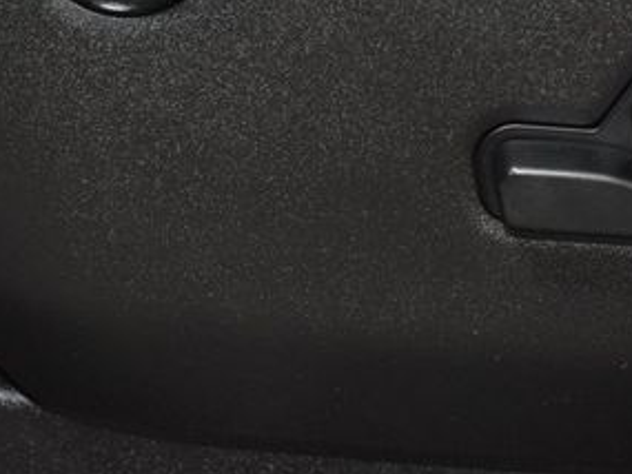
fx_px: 4146
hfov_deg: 8.7
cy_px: 45
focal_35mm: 227
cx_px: 379
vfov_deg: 6.5
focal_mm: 70
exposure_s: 1/50
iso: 3200
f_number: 4.5
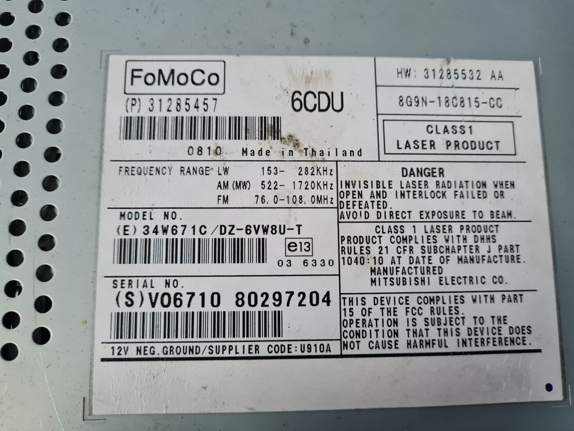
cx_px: 287
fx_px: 431
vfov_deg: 53.1
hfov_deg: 67.3
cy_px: 216
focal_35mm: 26
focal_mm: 5.4
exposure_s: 1/50
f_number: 1.8
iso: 500
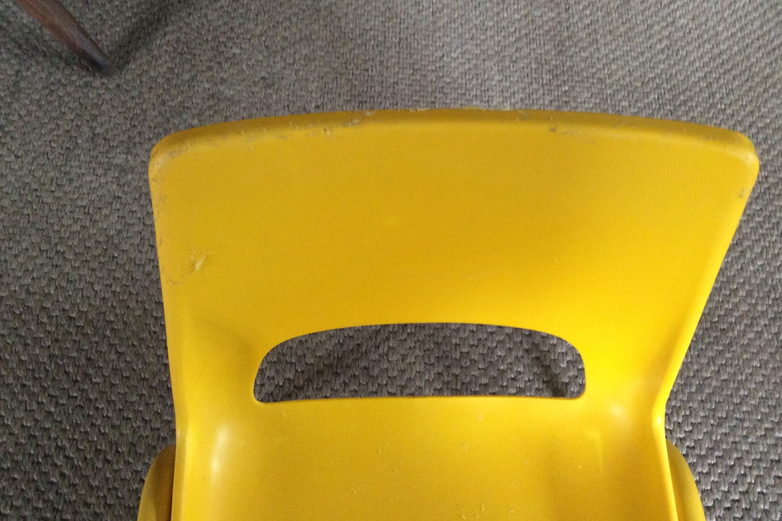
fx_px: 738
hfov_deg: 55.8
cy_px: 246
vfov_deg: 38.9
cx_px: 395
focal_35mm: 34
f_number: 2.4
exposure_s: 1/25
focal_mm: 3.3
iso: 250
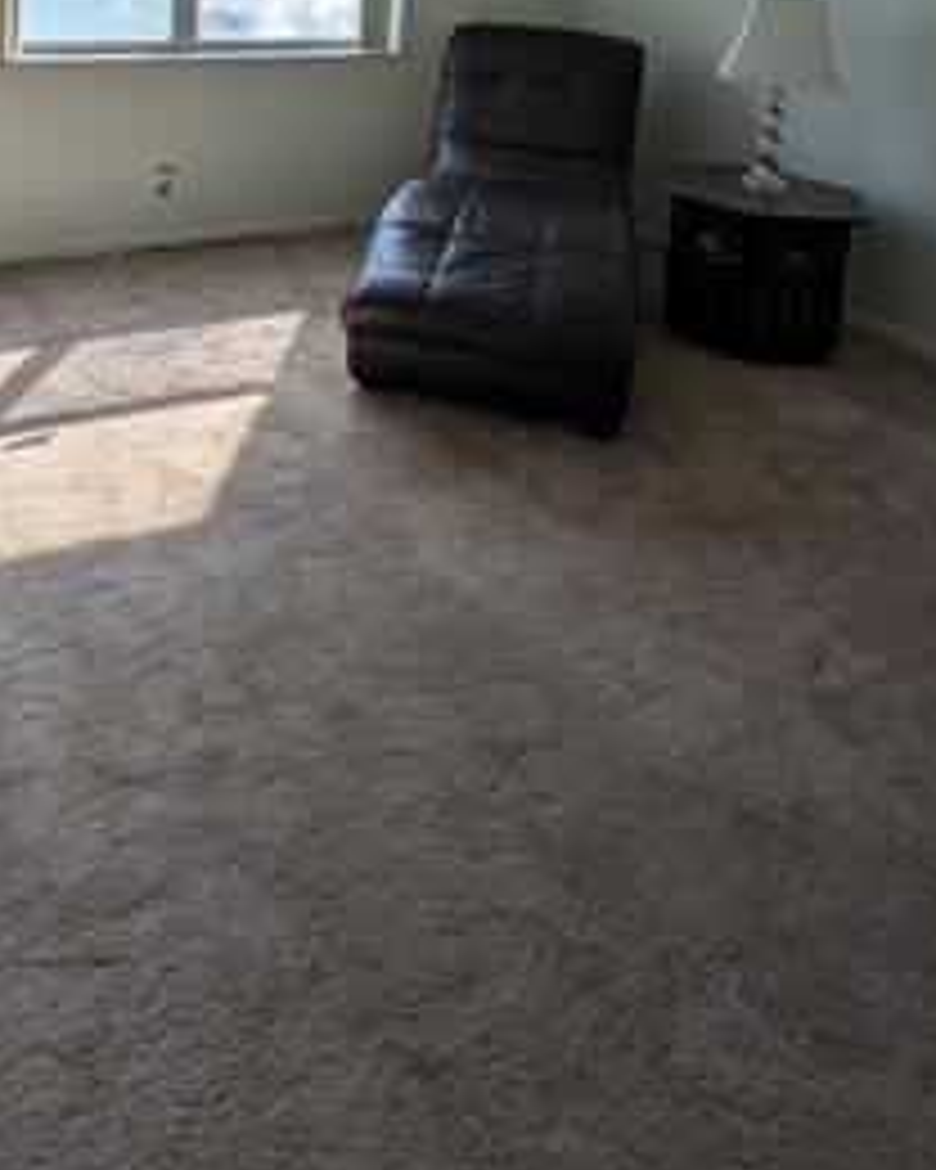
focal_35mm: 27
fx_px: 935
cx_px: 209
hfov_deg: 50.5
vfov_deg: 52.0
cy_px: 18
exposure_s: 1/897
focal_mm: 2.23
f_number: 1.95
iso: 41
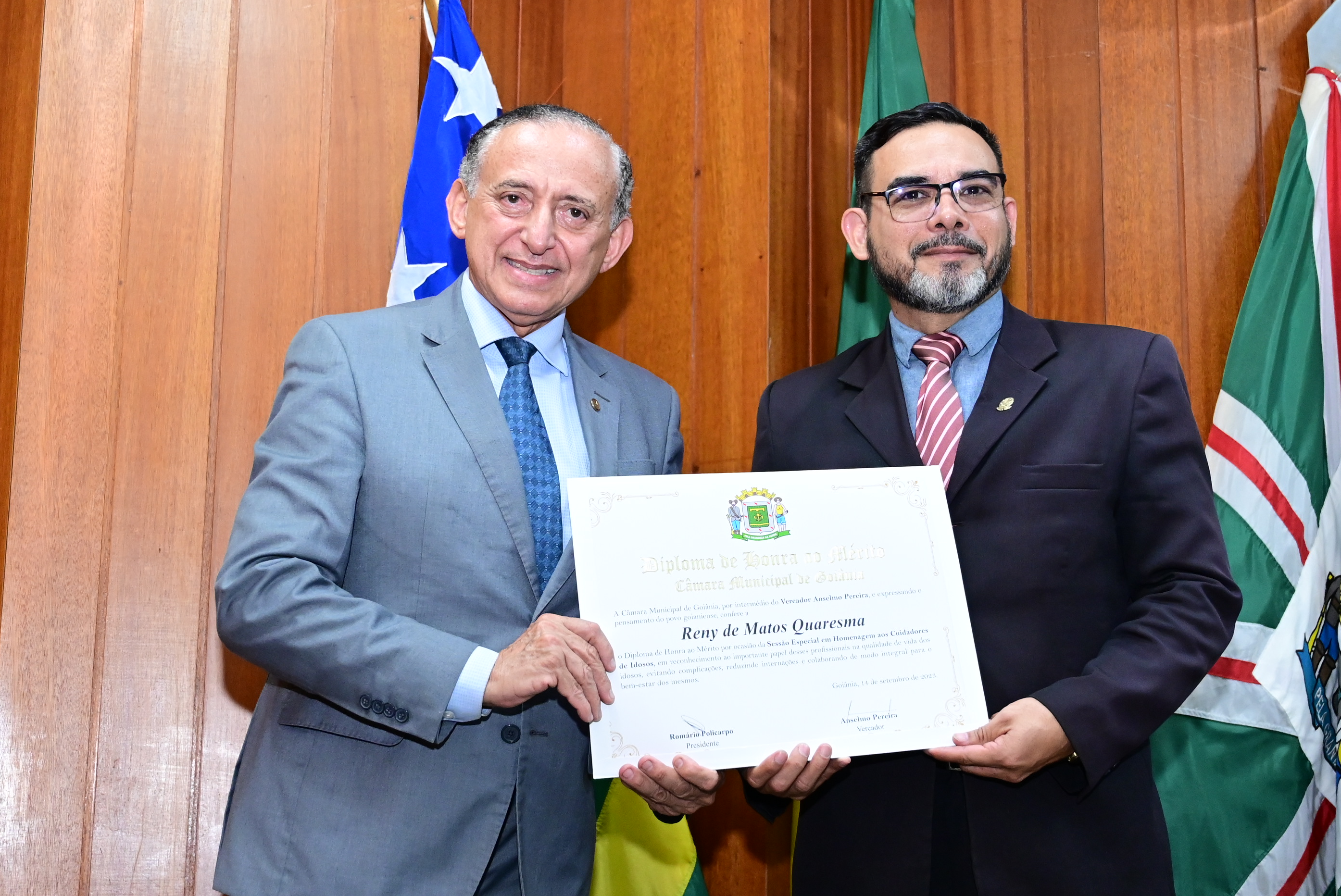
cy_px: 462
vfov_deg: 23.8
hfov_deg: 35.0
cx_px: 677
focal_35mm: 57
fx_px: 2125
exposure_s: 1/125
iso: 3200
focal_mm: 36
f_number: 4
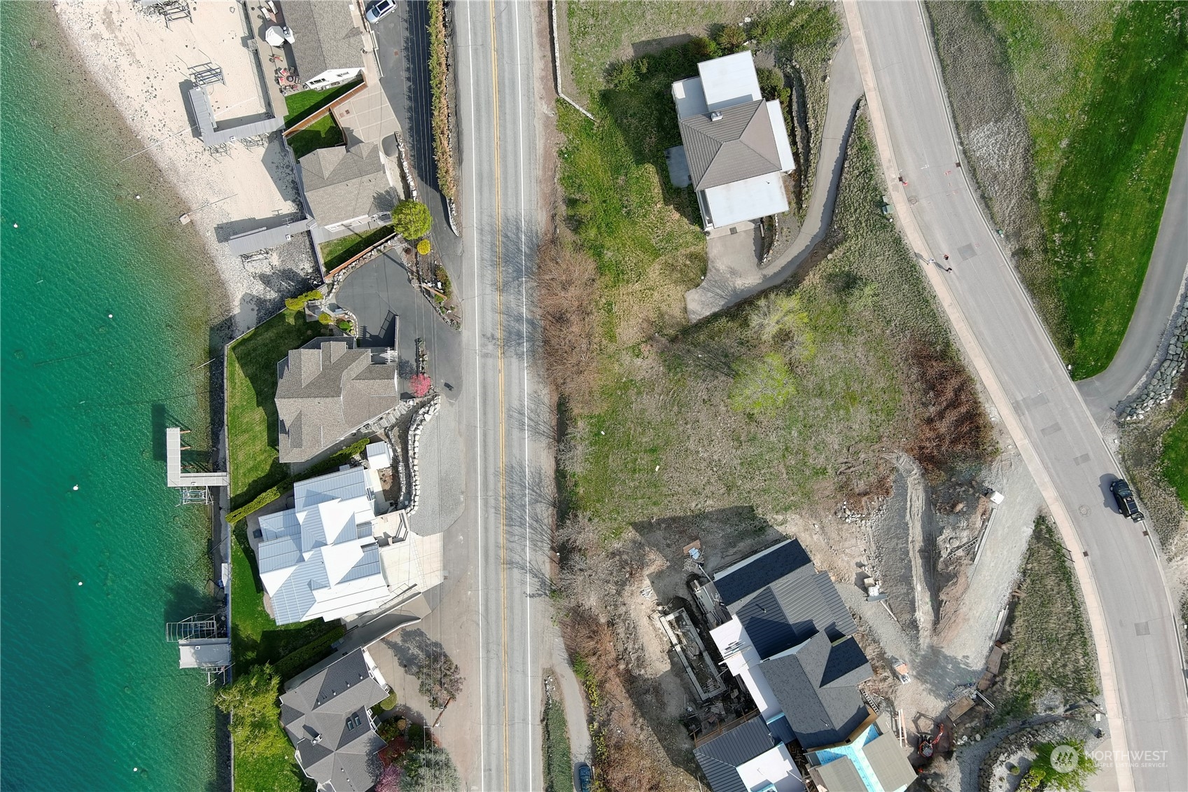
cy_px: 396
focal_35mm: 29
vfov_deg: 45.0
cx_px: 594
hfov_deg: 63.7
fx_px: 957
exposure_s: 1/800
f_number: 2.8
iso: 100
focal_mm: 10.57
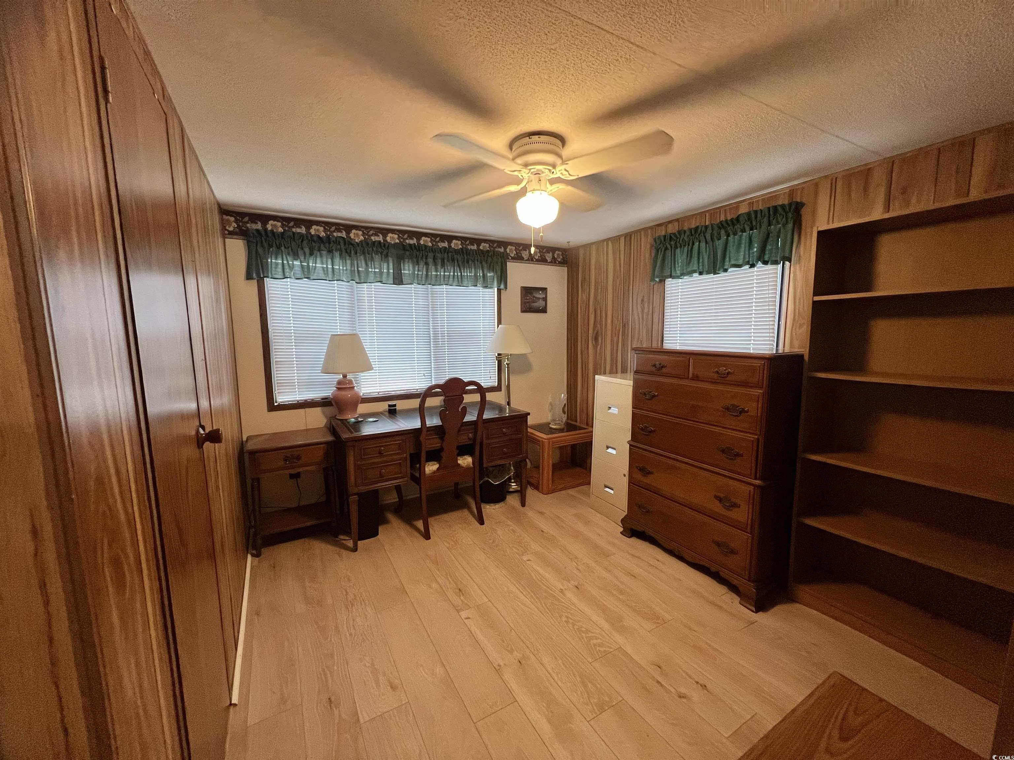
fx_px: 381
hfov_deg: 106.2
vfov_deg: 89.9
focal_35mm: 13
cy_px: 380
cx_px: 507
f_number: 1.8
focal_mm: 1.57
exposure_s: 1/60
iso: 320
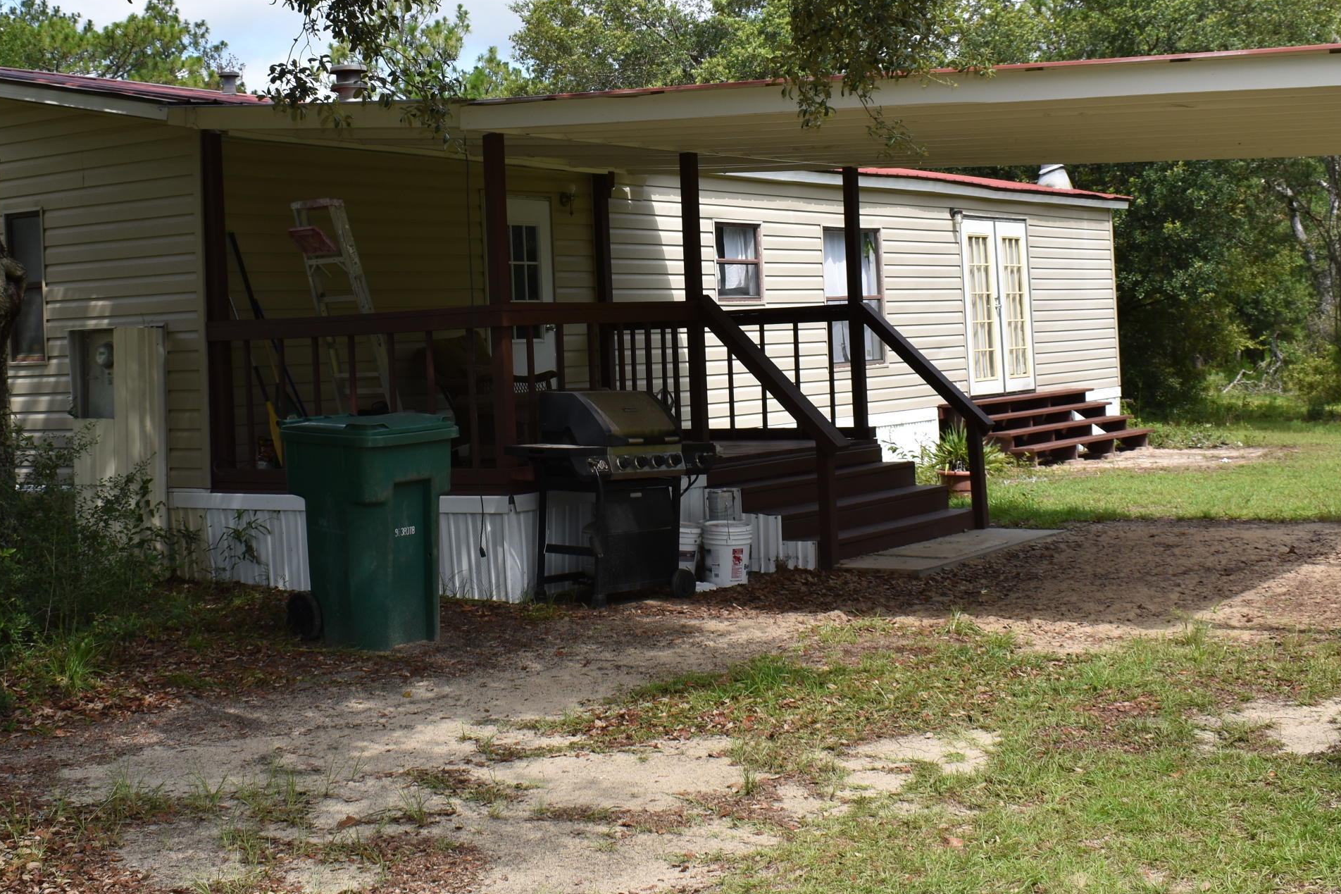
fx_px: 1937
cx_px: 577
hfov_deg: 38.1
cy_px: 303
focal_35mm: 52
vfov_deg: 25.9
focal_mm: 22
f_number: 9
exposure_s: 1/200
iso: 100
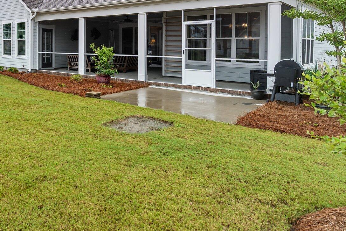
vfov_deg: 39.5
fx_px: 307
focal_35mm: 32
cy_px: 47
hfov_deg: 51.9
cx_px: 36
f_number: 5
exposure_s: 1/320
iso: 200
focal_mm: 17
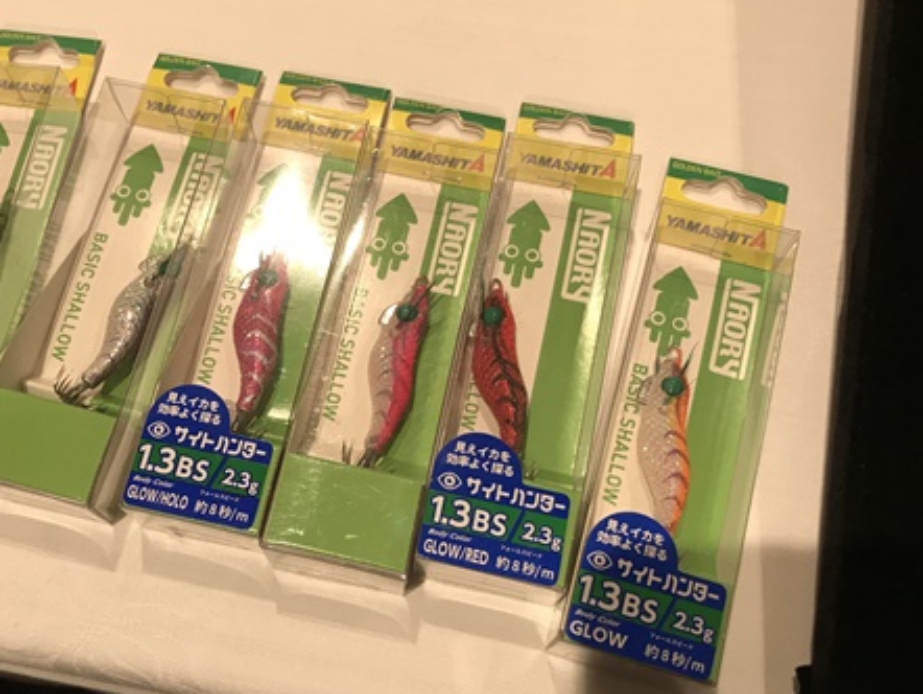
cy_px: 378
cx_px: 347
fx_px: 1014
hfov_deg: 48.5
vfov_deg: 37.7
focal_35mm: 38
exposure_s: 1/30
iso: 25
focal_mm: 3.99
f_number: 1.8
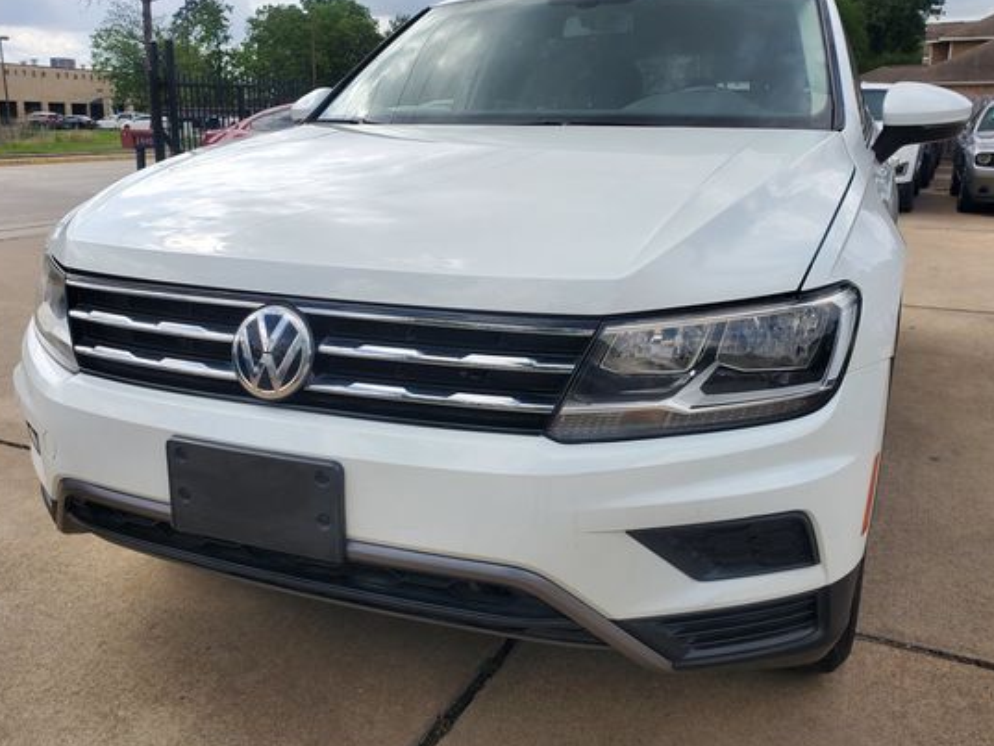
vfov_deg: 45.5
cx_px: 478
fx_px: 890
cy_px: 376
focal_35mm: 31
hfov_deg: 58.3
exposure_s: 1/1351
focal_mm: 4.3
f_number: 2.4
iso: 50
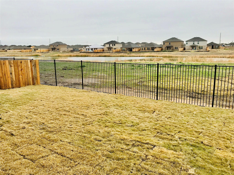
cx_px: 117
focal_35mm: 28
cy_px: 88
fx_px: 189
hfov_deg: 63.4
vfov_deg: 49.7
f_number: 1.8
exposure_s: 1/584
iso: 20
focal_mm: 3.99
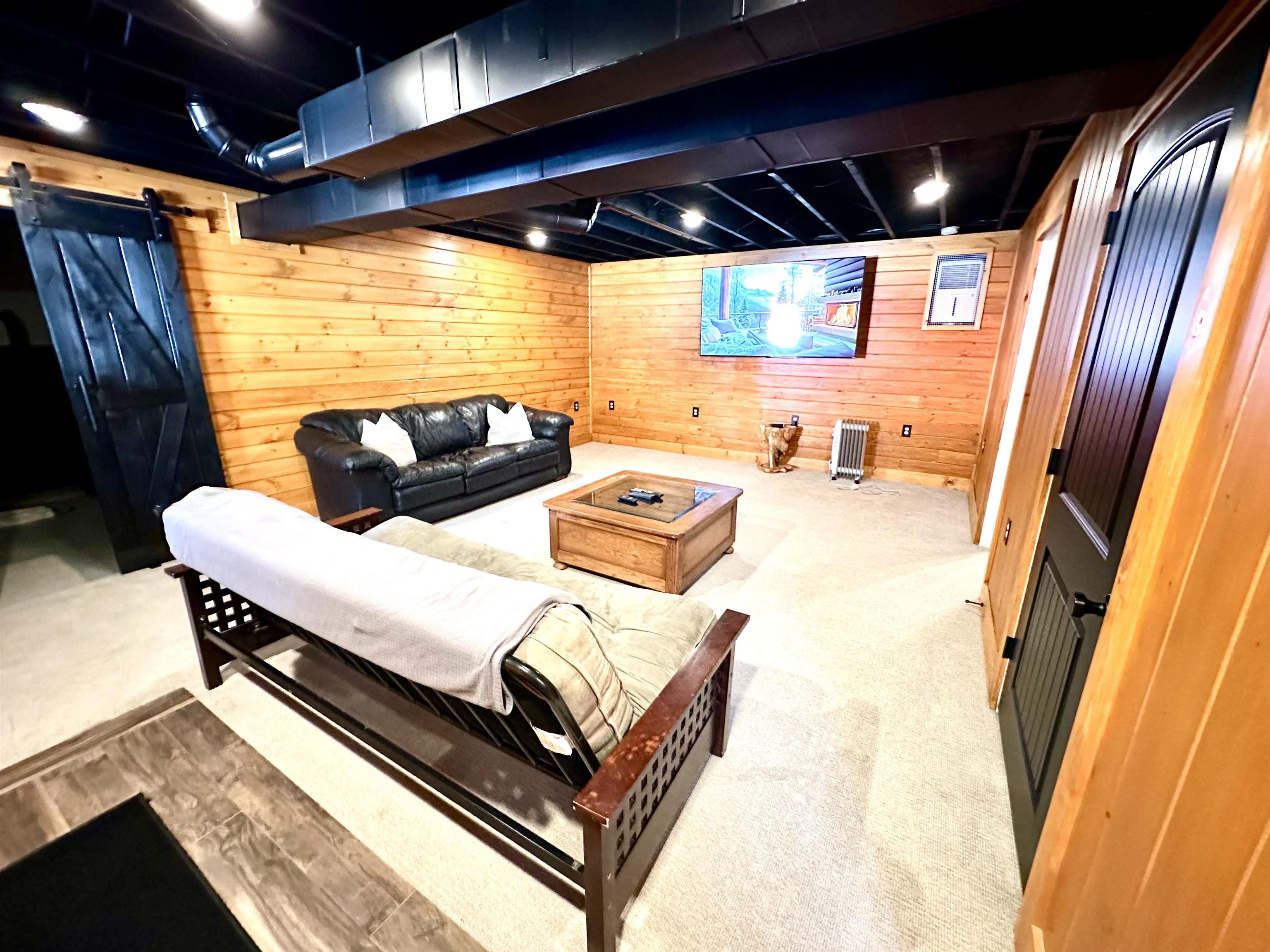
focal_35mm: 14
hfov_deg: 102.1
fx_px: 514
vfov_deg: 85.7
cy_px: 476
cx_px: 635
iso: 800
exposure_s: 1/40
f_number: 2.2
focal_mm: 2.22
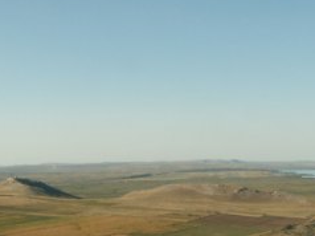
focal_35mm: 66
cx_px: 206
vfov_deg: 21.8
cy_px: 206
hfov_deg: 29.2
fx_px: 600
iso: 50
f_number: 8
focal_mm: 5.86
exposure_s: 1/160
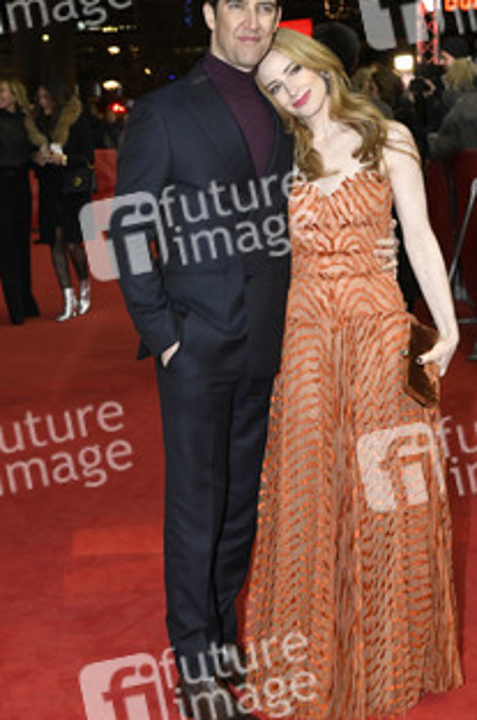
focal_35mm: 59
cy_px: 342
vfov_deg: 34.0
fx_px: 1176
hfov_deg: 22.9
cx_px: 265
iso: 1600
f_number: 4.5
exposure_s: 1/200
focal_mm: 31
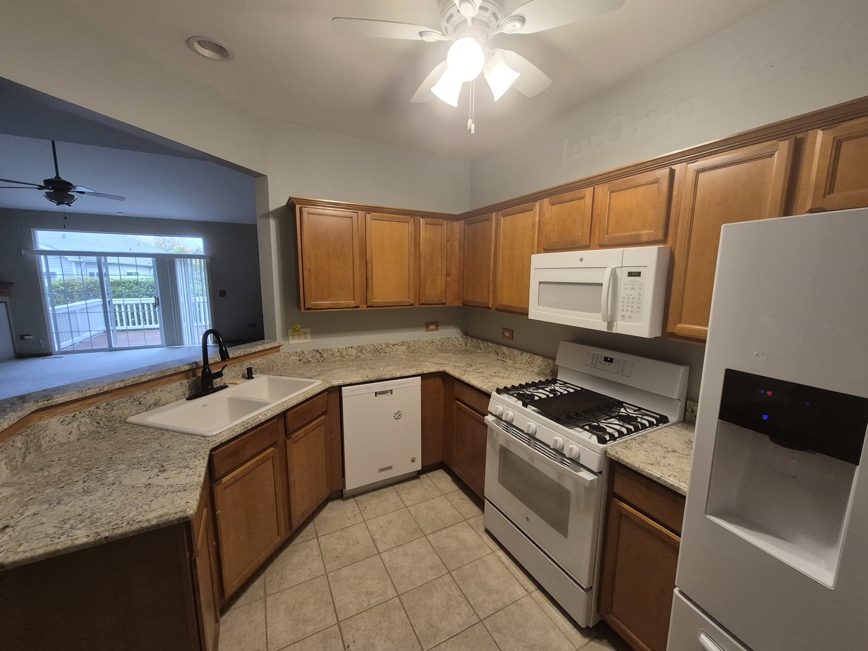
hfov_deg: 106.2
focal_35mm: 13
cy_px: 326
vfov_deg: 89.9
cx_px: 434
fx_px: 326
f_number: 2.2
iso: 250
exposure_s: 1/60
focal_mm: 1.74
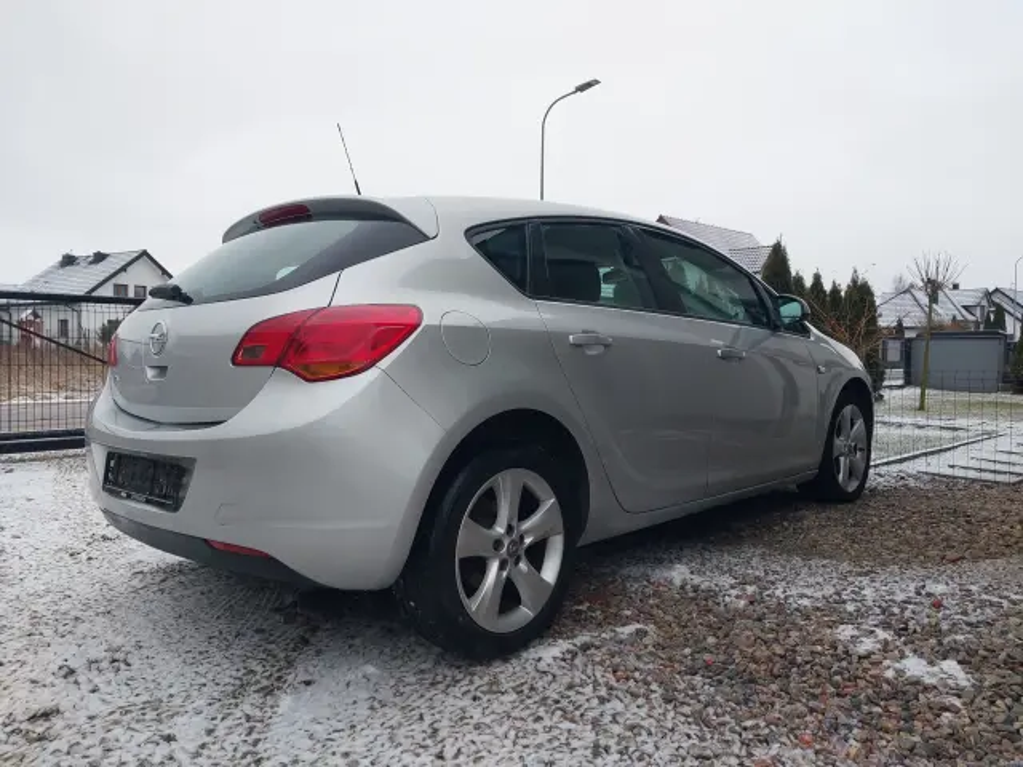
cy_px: 384
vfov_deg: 46.8
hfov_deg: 60.0
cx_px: 512
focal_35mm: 30
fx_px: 887
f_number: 1.8
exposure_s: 1/100
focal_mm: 4.6
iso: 32
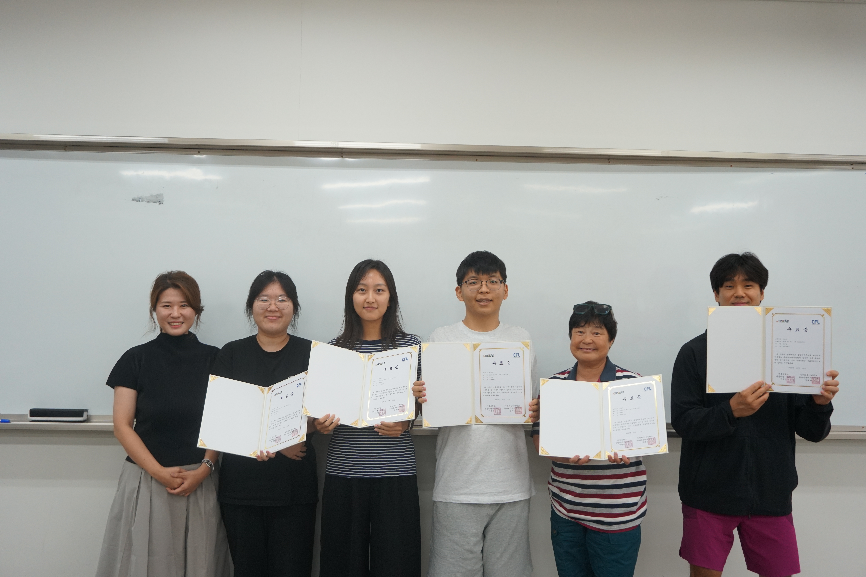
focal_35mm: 33
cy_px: 288
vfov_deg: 40.0
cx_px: 433
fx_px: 794
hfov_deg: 57.2
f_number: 4
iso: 800
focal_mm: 22
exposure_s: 1/160
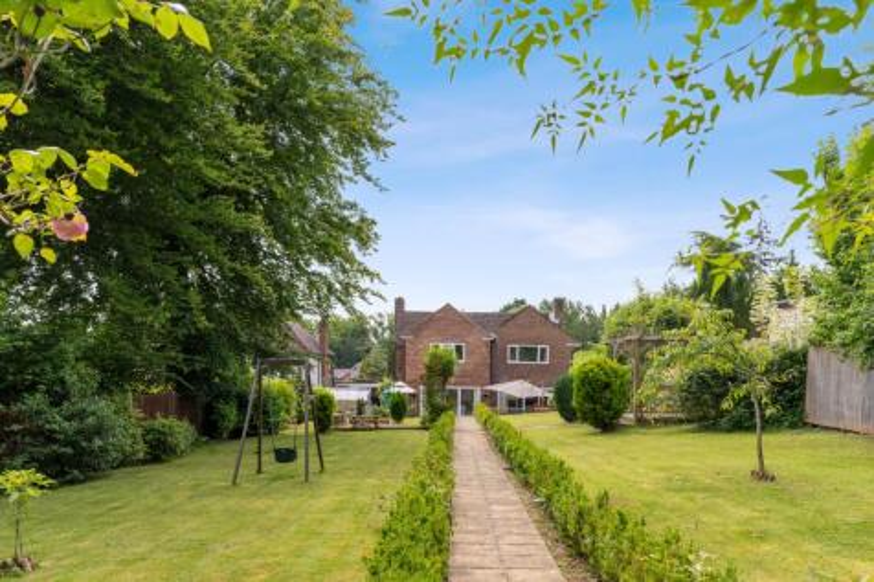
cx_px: 437
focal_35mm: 28
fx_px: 680
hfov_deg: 65.5
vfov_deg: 46.4
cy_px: 291
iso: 800
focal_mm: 28
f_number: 7.1
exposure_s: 1/640
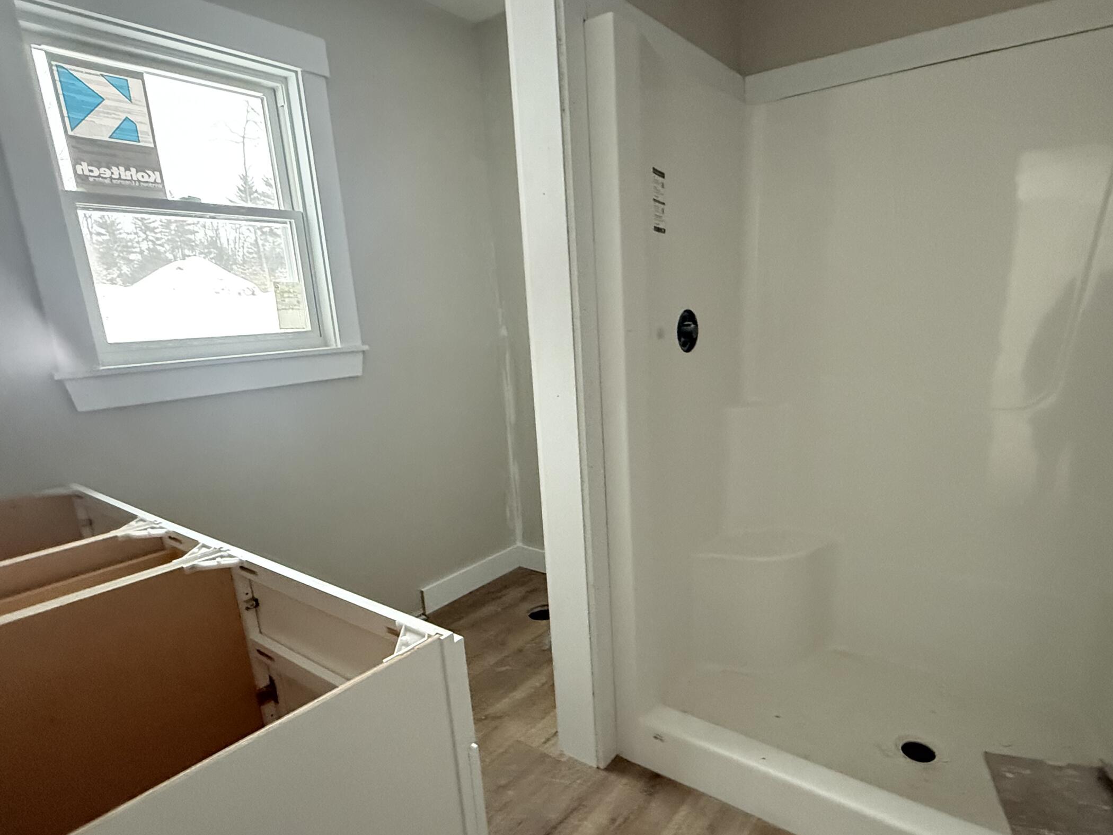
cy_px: 468
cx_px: 608
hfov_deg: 81.5
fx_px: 643
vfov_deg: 65.7
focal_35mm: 20
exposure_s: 1/60
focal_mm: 2.22
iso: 1000
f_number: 2.2
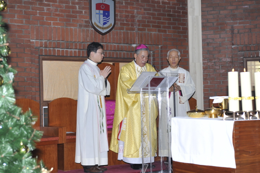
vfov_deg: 20.9
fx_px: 469
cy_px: 86
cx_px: 130
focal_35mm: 65
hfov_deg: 31.0
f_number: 5.6
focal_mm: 65
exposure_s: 1/60
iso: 200
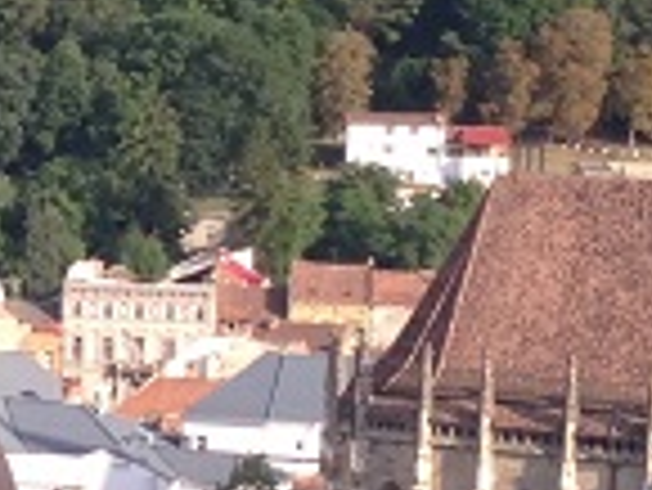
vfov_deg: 6.7
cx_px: -405
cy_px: 290
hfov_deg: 8.6
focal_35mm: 223
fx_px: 4204
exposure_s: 1/570
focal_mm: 4.12
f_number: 2.4
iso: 50
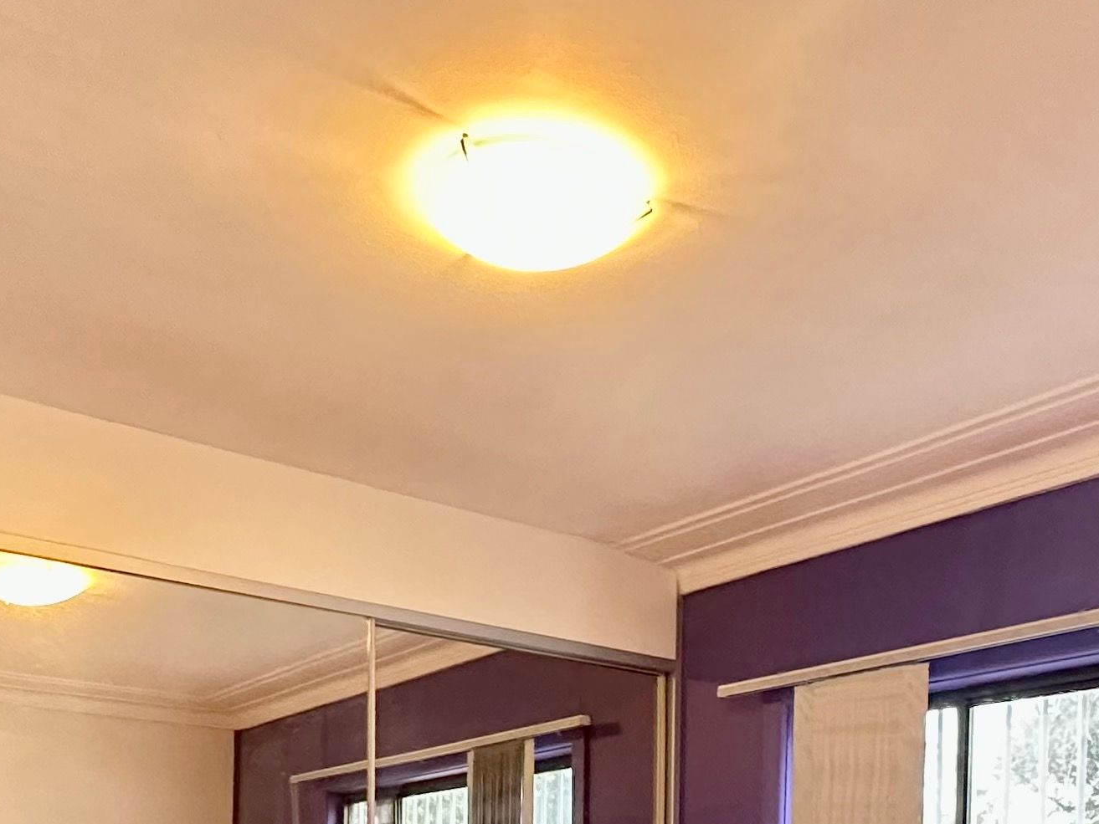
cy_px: 1004
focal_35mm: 43
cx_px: 623
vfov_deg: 28.8
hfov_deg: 43.7
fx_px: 1365
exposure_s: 1/50
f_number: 2.2
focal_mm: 2.22
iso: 640
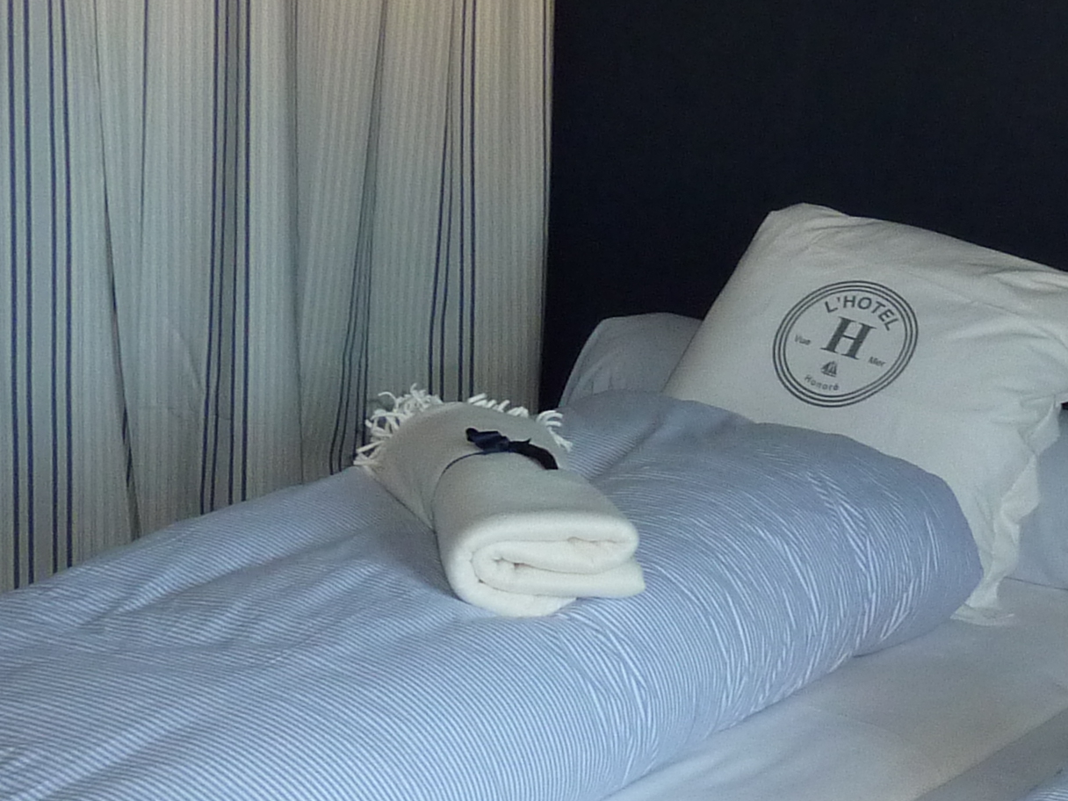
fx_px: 2314
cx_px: 871
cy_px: 650
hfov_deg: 25.5
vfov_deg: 19.4
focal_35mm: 75
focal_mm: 4.1
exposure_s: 1/30
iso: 200
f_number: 3.3
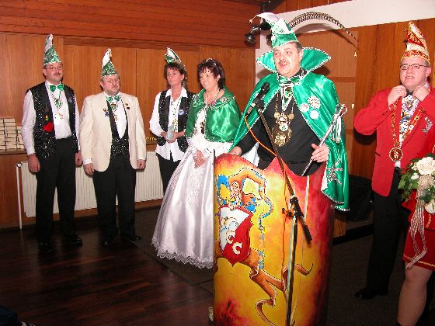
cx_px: 218
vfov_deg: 40.7
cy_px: 163
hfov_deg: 52.6
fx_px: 440
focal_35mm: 35
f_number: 2.8
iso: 200
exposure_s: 1/60
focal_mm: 8.9
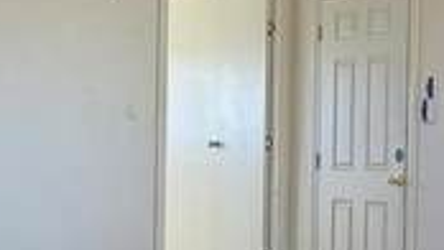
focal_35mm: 104
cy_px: 186
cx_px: 531
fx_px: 1225
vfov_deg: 11.6
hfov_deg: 19.4
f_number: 1.9
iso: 100
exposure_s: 1/120
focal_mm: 2.2
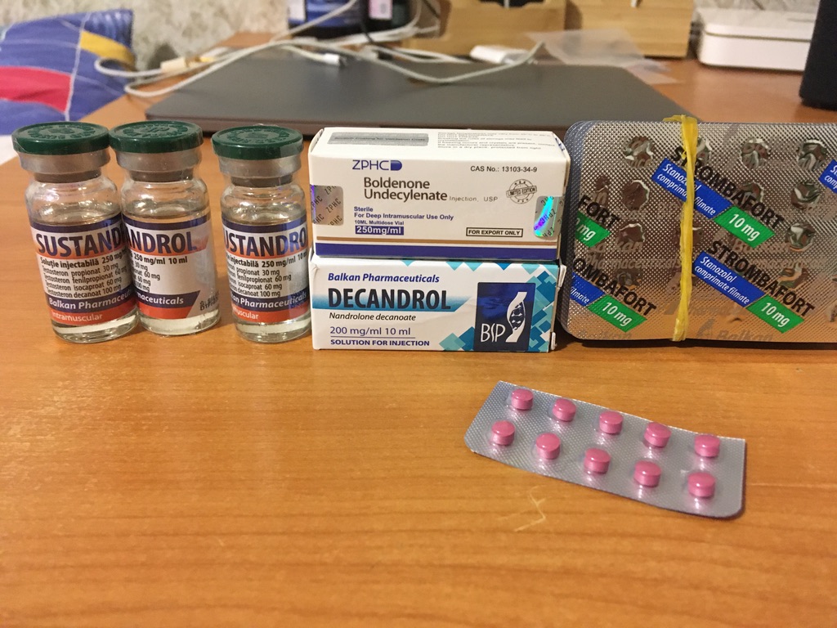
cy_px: 314
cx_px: 418
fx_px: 701
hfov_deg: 61.7
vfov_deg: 48.2
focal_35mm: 29
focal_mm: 4.15
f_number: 2.2
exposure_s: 1/25
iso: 200
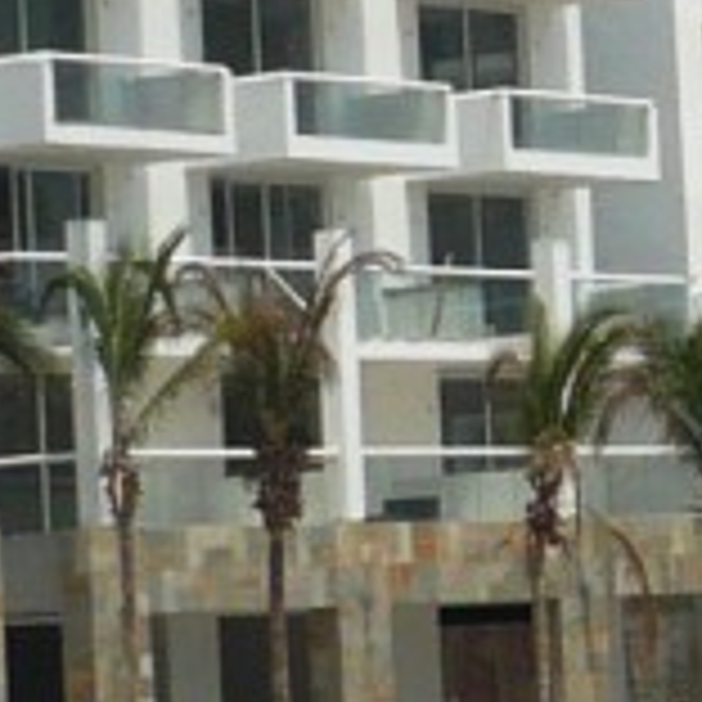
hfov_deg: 6.7
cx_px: 1296
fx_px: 5828
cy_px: 180
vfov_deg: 6.9
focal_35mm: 254
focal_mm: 5.8
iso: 100
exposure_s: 1/640
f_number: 8
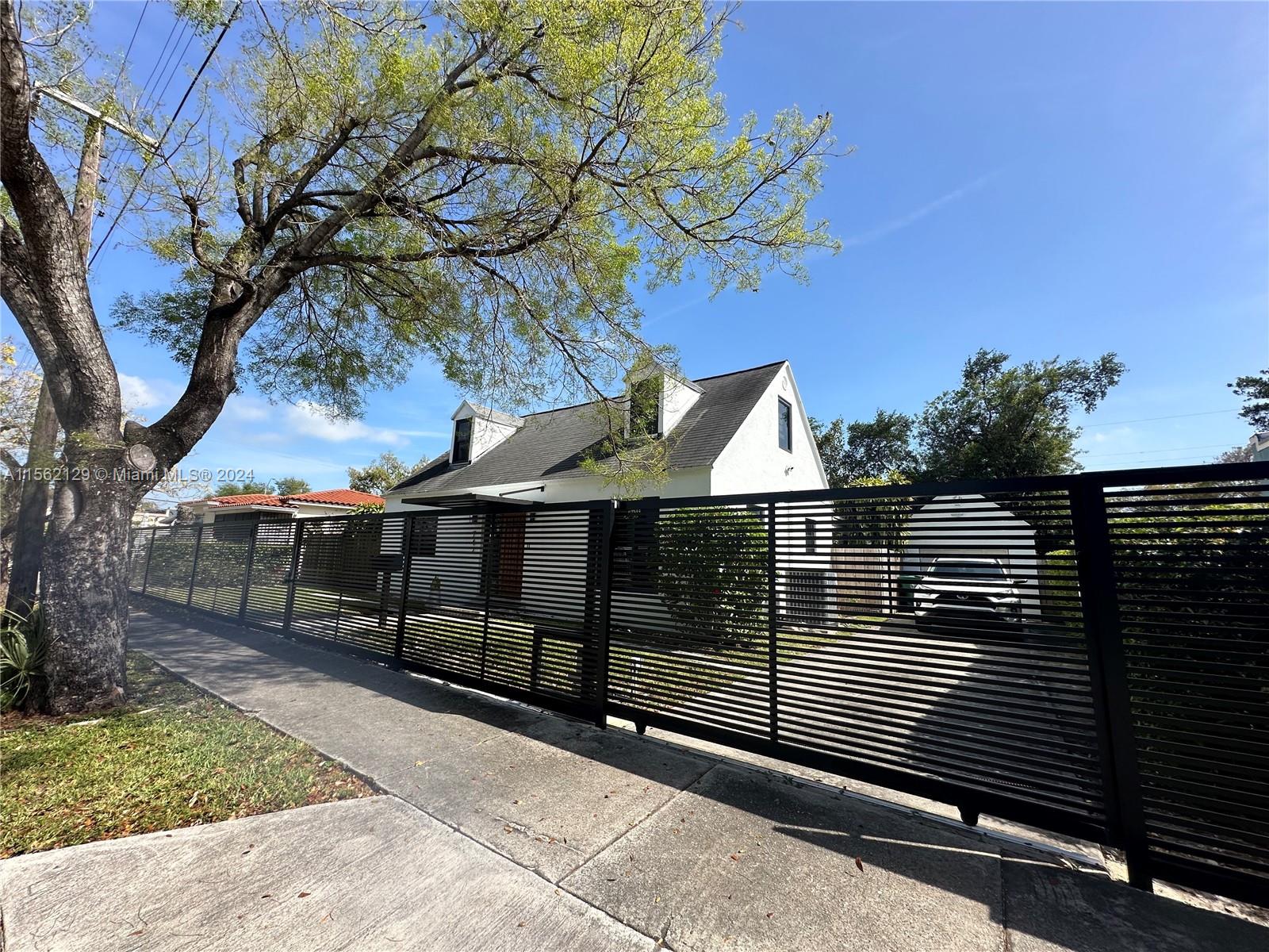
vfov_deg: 85.7
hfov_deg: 102.1
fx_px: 513
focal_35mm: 14
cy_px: 476
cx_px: 634
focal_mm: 2.22
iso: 40
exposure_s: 1/1366
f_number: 2.2
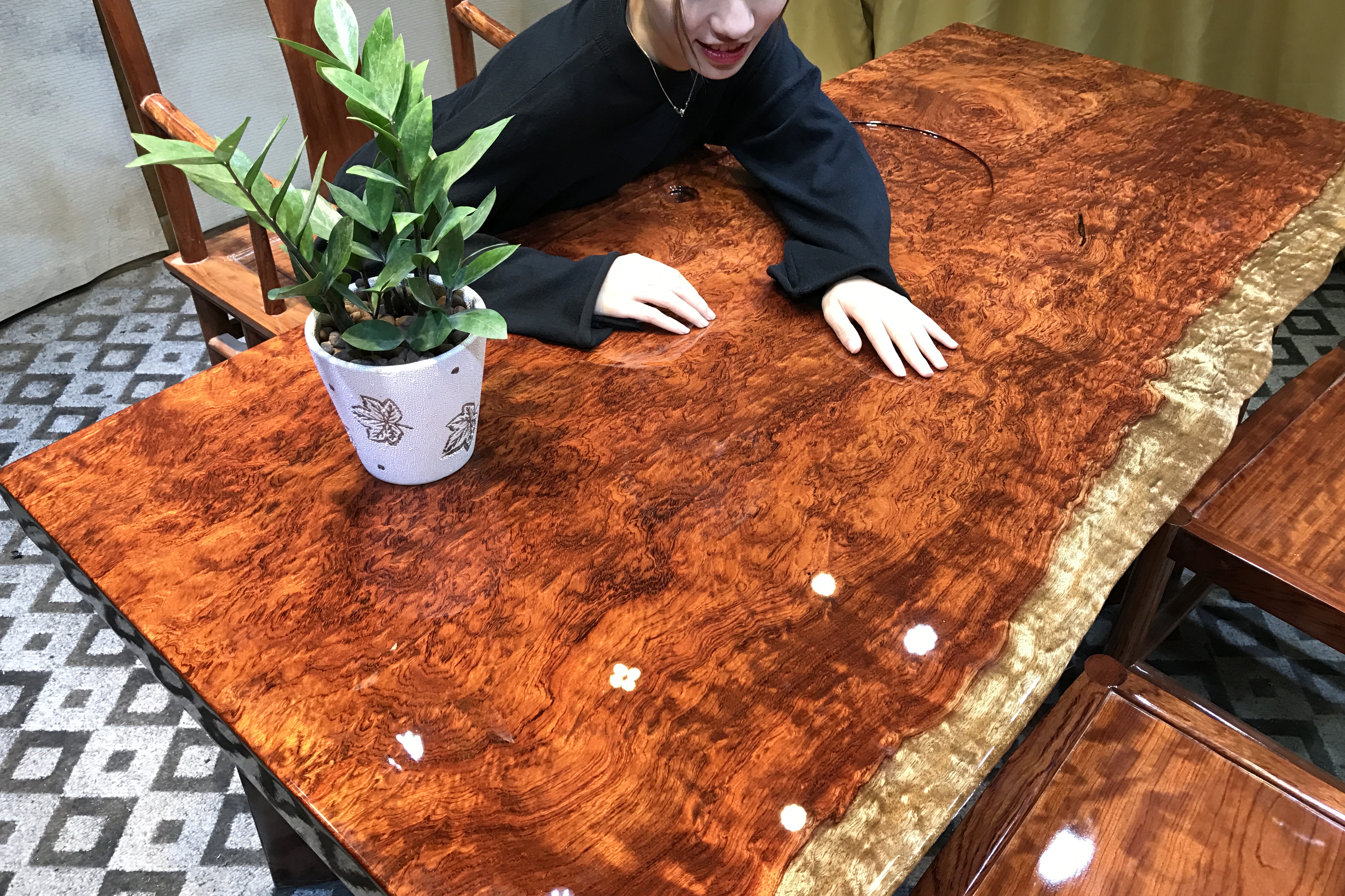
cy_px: 427
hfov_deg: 61.9
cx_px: 676
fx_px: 1121
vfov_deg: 43.6
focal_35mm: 30
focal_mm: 3.99
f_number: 1.8
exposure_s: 1/33
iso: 25
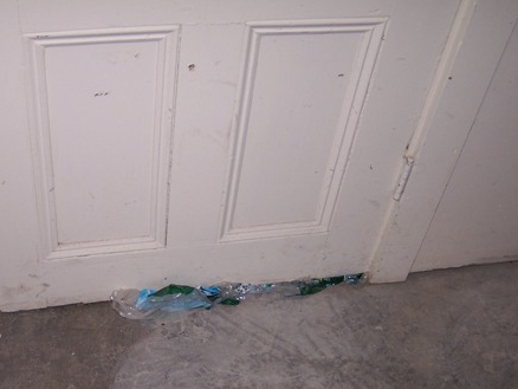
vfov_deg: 27.9
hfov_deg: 36.7
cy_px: 260
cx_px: 214
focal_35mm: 52
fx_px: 779
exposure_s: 1/60
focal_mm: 6.3
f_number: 2.8
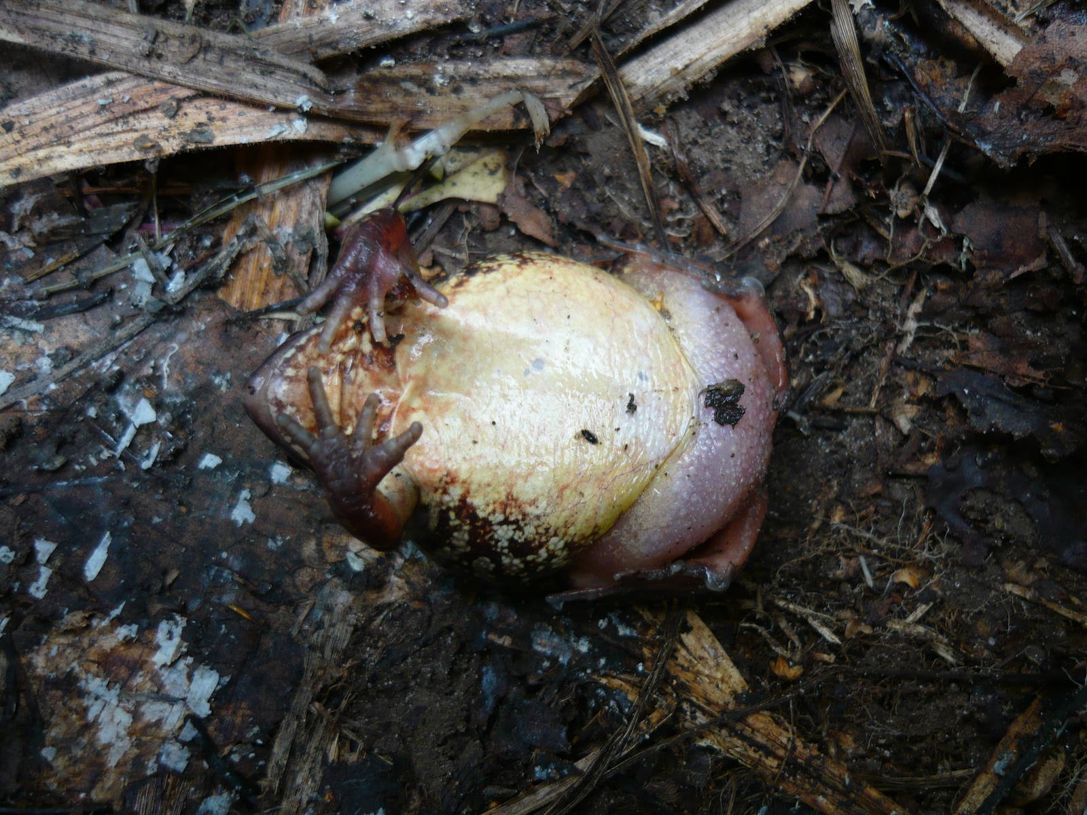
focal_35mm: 33
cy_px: 408
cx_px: 544
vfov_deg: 42.9
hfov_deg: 55.4
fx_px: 1036
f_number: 2.8
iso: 100
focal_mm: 5.5
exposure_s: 1/80
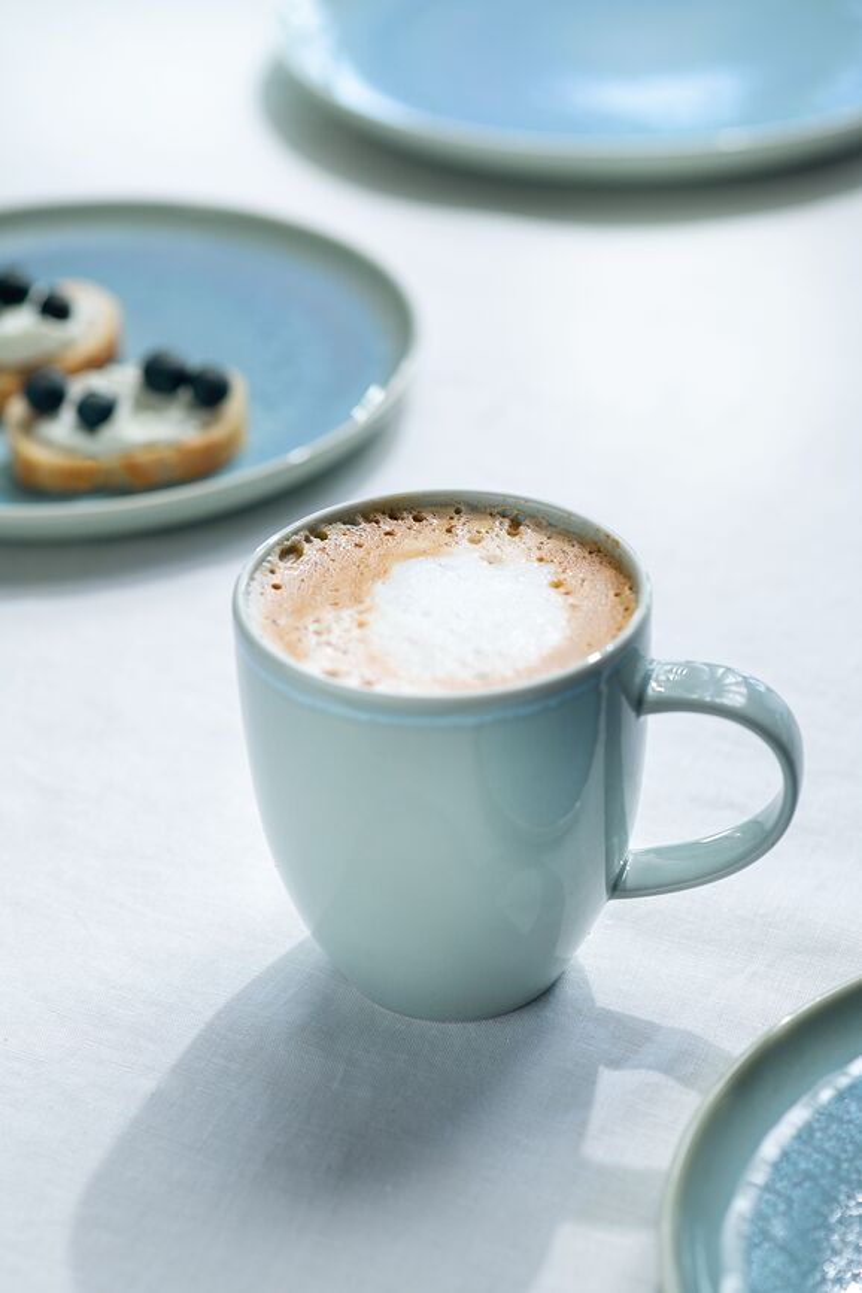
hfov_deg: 16.1
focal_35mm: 85
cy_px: 646
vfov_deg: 23.9
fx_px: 3053
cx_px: 431
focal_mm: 85
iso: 200
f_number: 5
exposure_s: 1/60
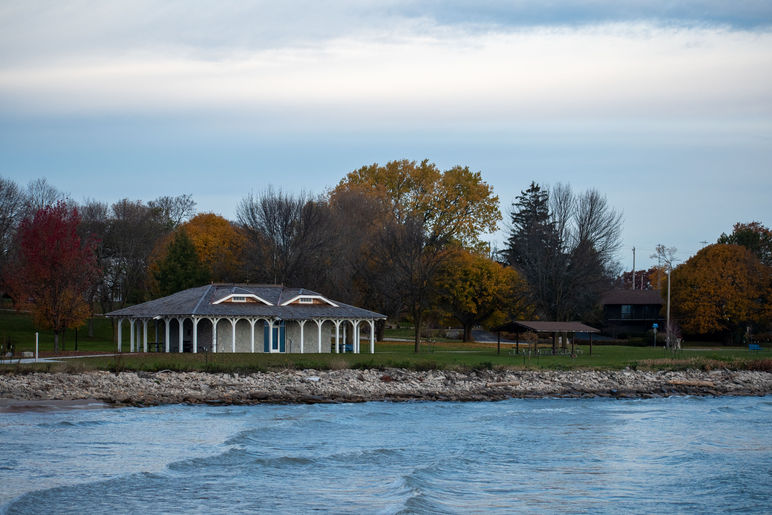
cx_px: 386
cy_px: 258
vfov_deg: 13.0
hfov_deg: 19.5
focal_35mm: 105
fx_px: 2251
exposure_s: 1/1000
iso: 400
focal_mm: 70
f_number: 4.5
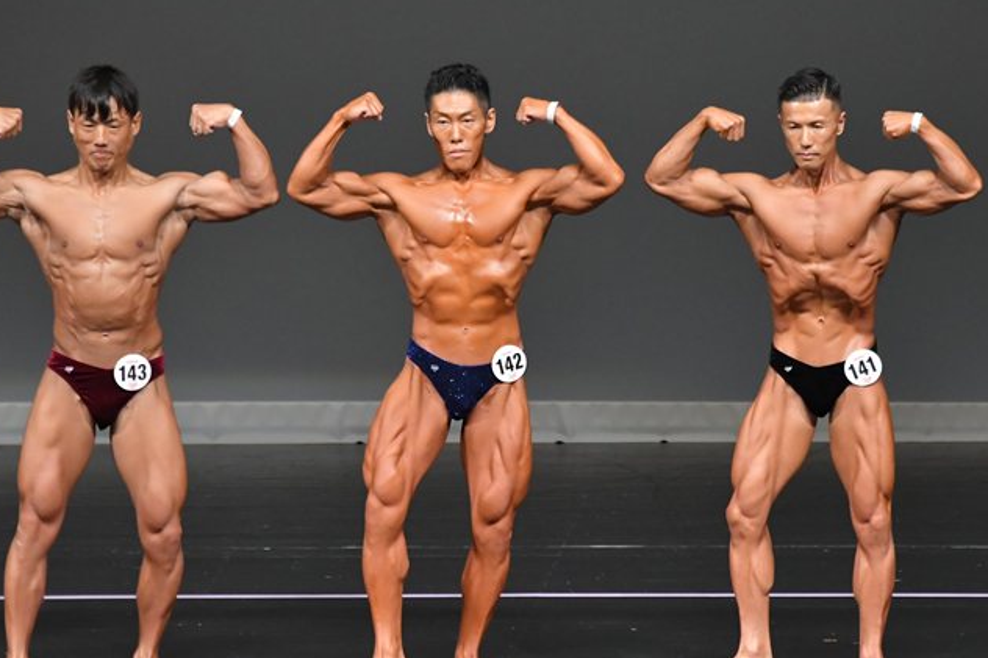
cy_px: 386
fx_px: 10590
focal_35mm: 386
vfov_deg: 3.6
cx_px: 557
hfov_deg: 5.3
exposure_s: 1/400
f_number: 5.6
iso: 4000
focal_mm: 210
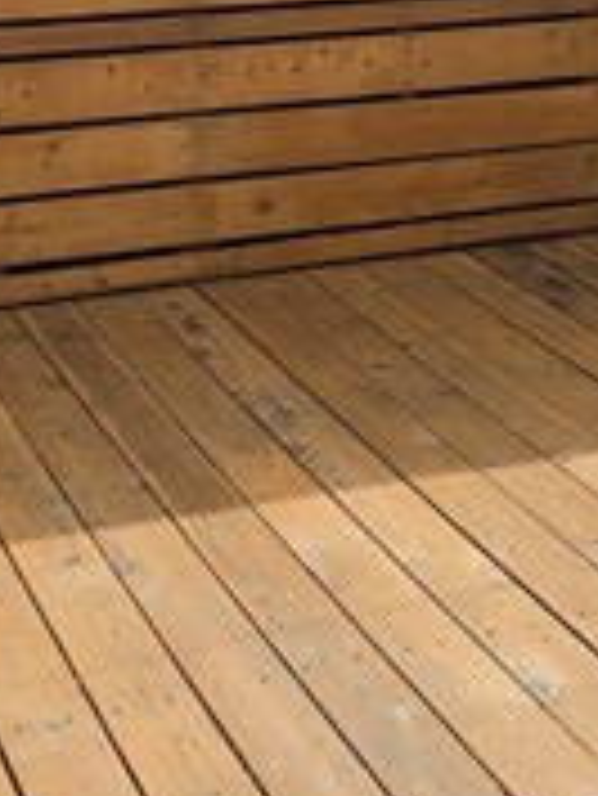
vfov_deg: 23.3
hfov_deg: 17.8
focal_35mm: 83
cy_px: 216
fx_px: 1909
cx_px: 288
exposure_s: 1/7939
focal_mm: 6.5
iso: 50
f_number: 1.4
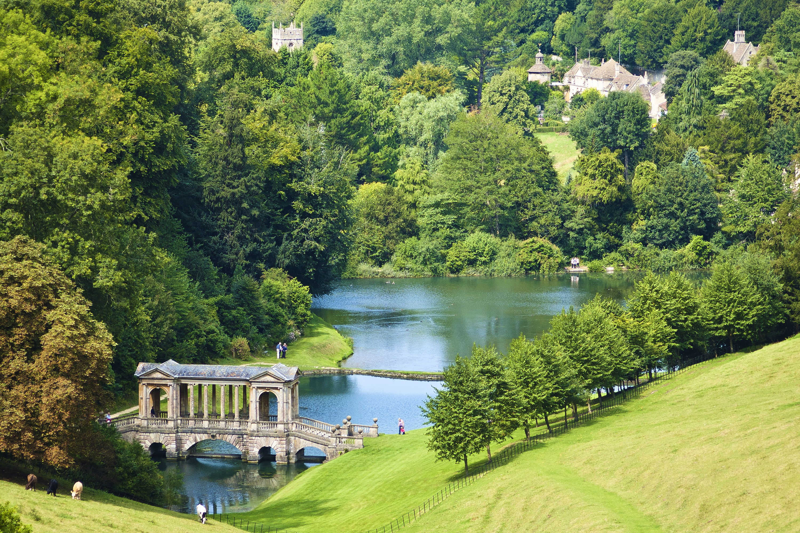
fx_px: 3666
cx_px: 400
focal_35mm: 165
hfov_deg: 12.5
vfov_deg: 8.3
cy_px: 266
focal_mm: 110
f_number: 4.2
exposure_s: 1/800
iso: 200
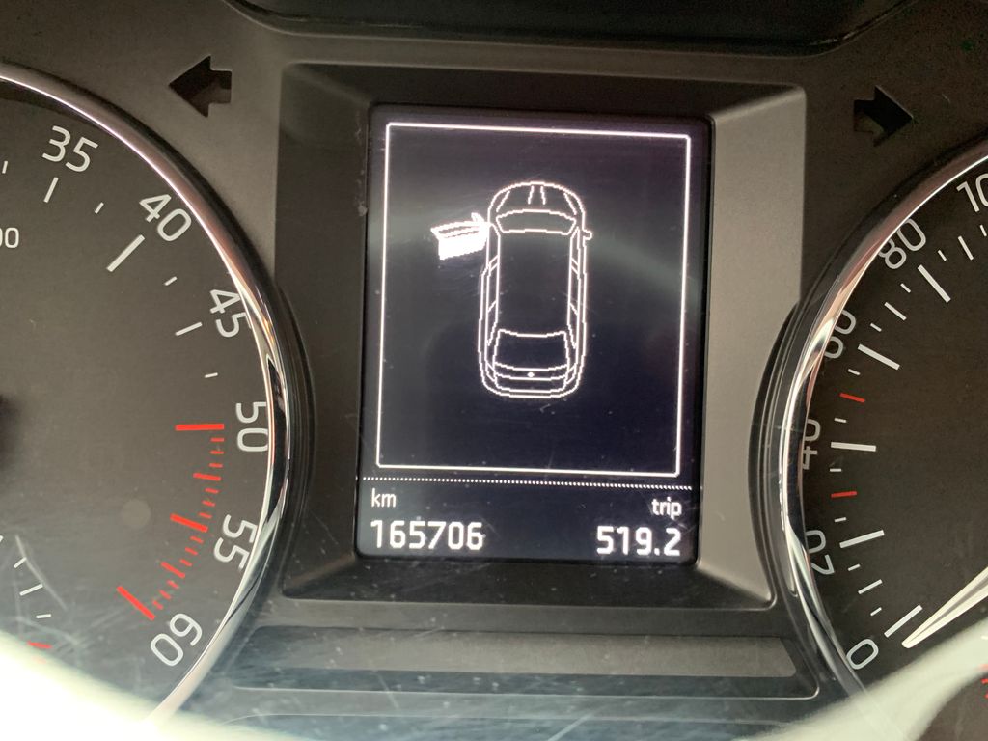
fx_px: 742
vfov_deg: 53.1
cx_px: 494
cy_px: 370
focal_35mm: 26
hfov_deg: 67.3
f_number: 1.8
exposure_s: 1/38
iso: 400
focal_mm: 4.25
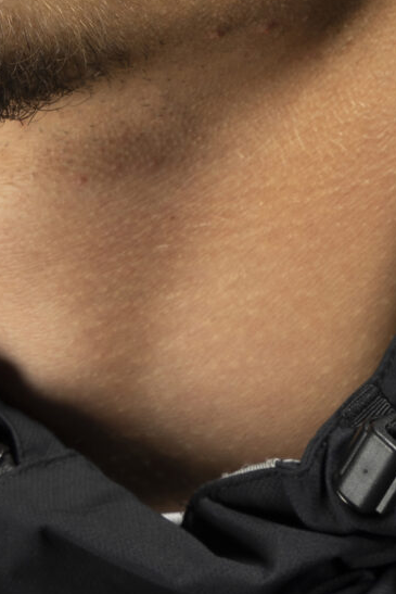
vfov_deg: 6.6
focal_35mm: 309
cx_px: 96
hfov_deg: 4.4
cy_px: -251
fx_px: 5095
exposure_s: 1/125
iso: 100
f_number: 8
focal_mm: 66
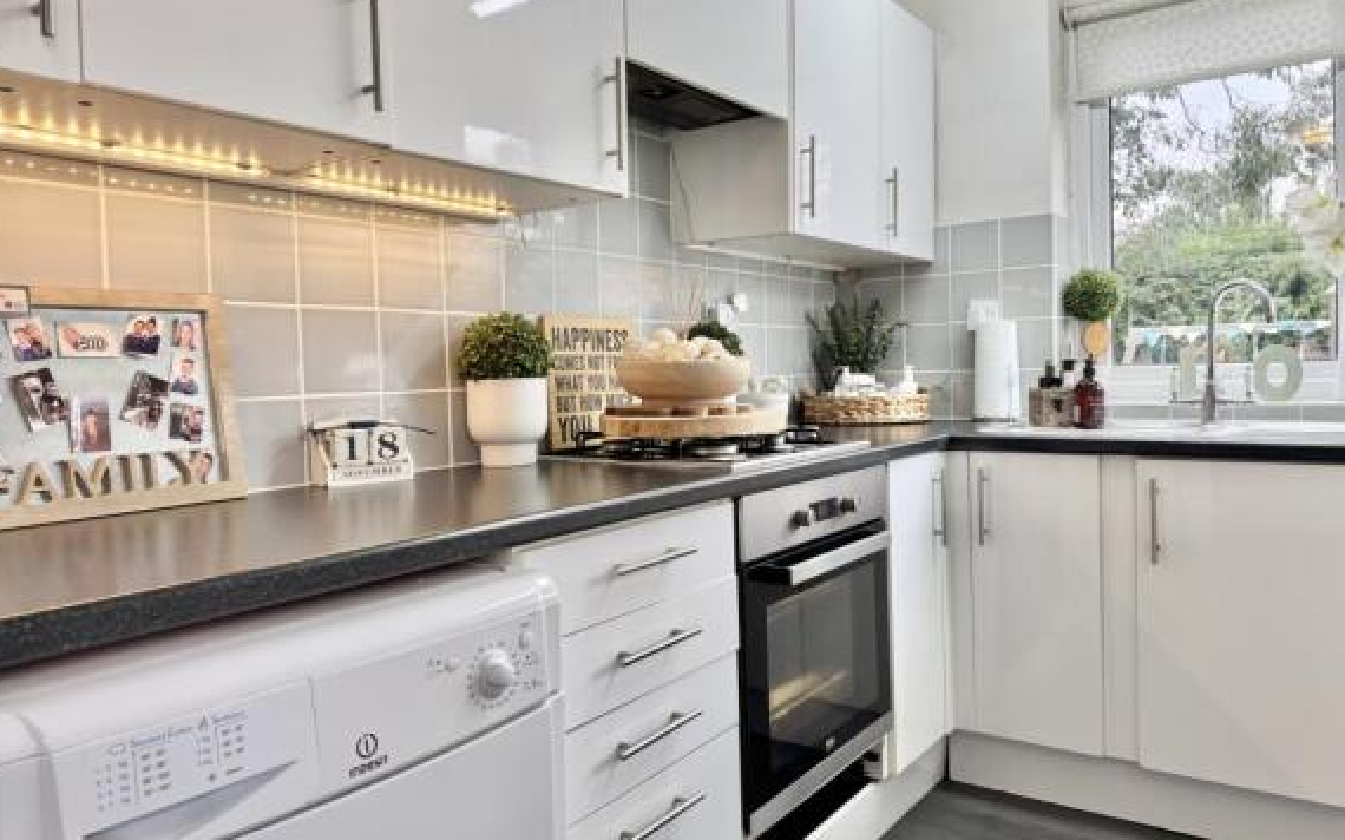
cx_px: 671
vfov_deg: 47.5
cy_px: 393
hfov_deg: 70.4
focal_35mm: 26
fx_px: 953
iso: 80
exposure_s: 1/100
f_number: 1.78
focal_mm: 6.76
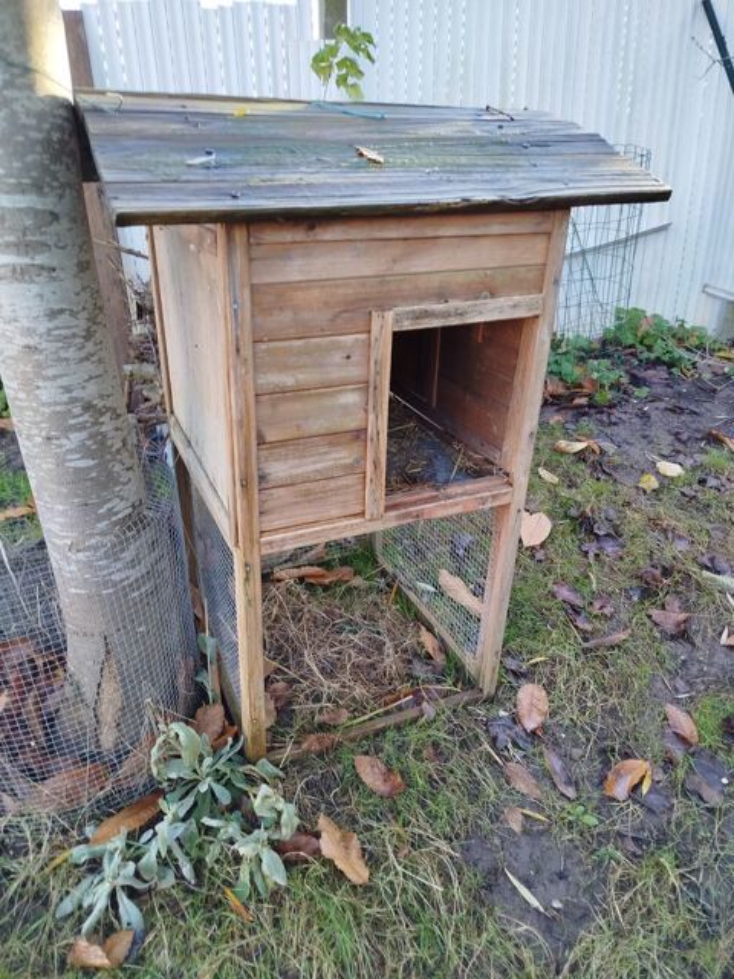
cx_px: 367
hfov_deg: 56.8
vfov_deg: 71.6
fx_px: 679
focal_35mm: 24
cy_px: 490
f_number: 1.7
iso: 80
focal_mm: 5.31
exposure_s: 1/100
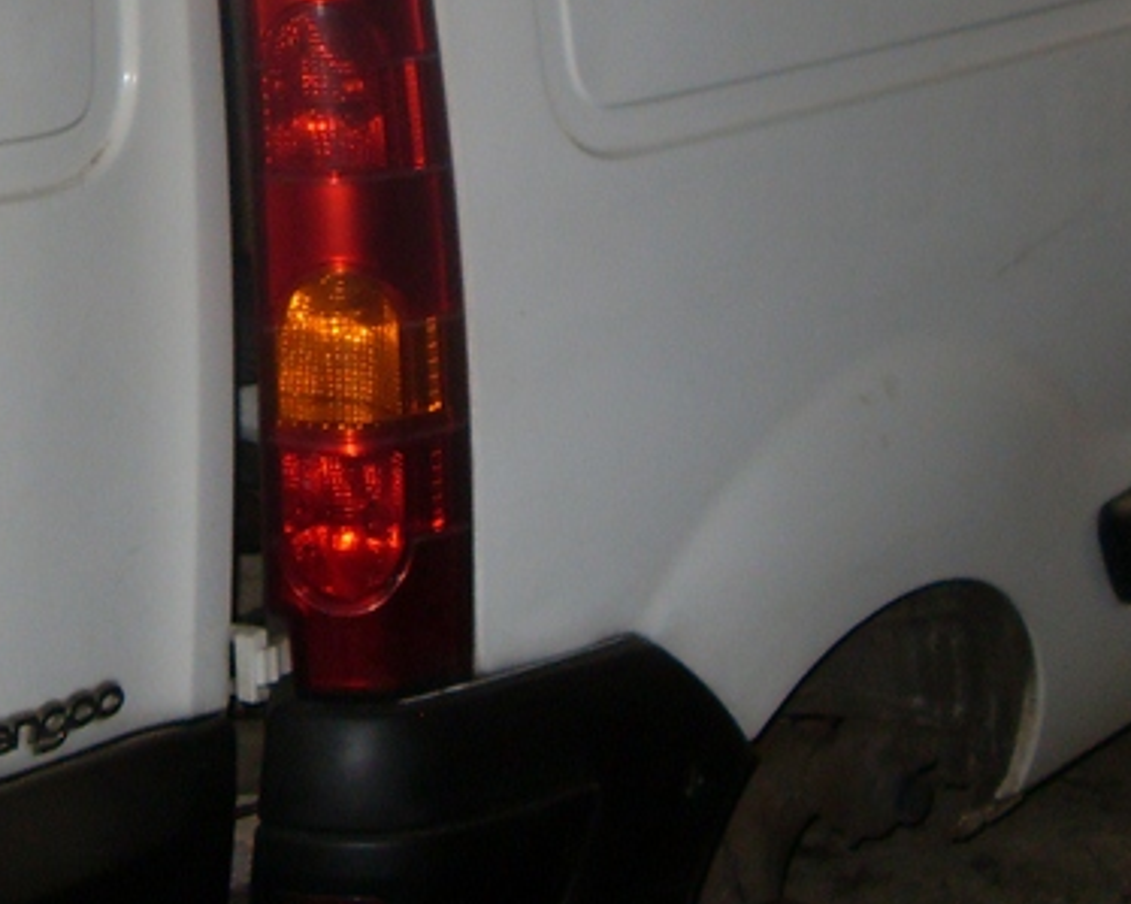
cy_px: 54
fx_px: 3313
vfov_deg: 15.3
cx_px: 581
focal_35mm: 99
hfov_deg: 19.4
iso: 100
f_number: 2.8
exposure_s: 1/45
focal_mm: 6.3
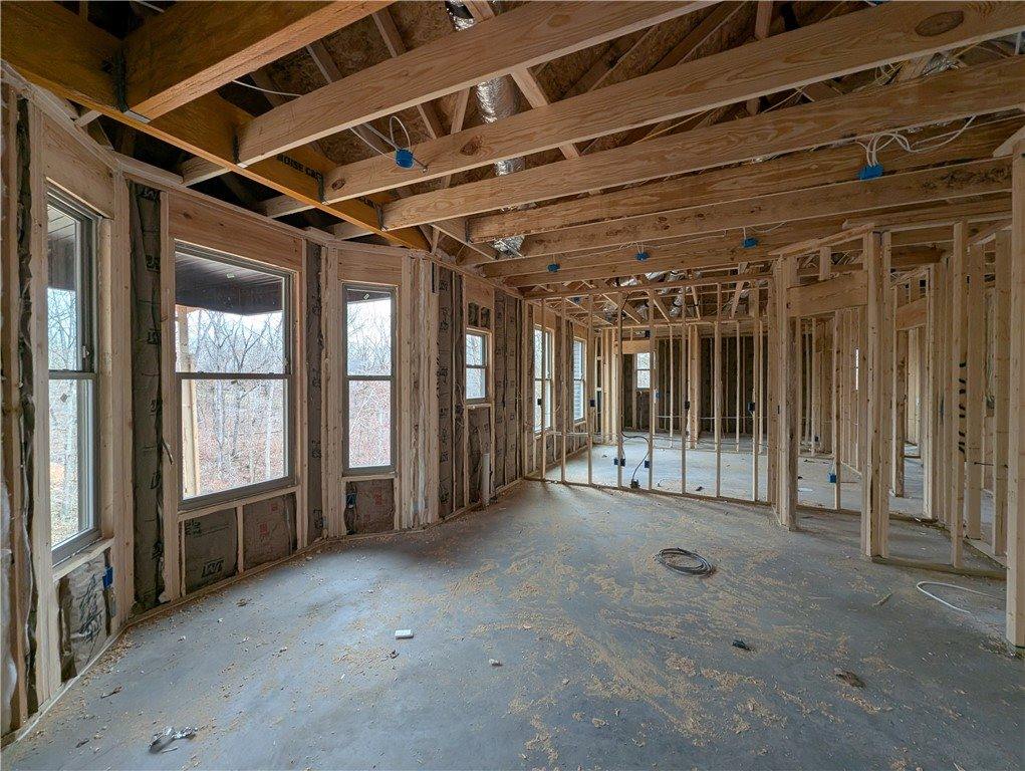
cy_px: 386
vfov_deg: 90.0
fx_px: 385
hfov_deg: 106.1
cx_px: 512
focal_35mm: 13
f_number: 2.2
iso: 99
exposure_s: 1/125
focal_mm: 1.95
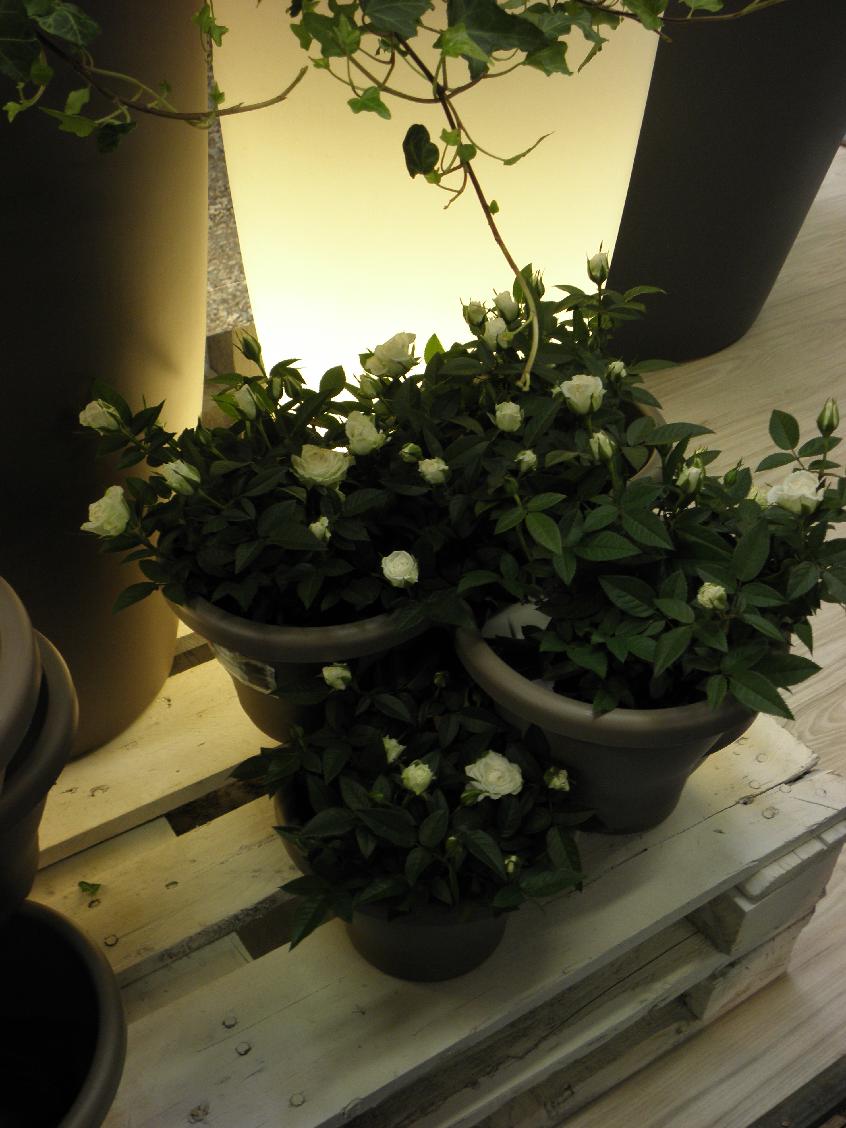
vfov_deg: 50.1
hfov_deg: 38.7
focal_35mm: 37
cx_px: 423
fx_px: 1206
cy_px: 564
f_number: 3.2
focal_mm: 6.64
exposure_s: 1/20
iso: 125
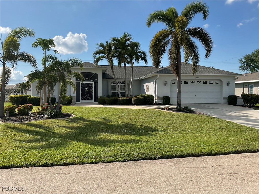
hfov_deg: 61.7
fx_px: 217
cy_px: 97
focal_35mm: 29
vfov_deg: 48.2
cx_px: 130
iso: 16
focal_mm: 3
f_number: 1.8
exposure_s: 1/2141
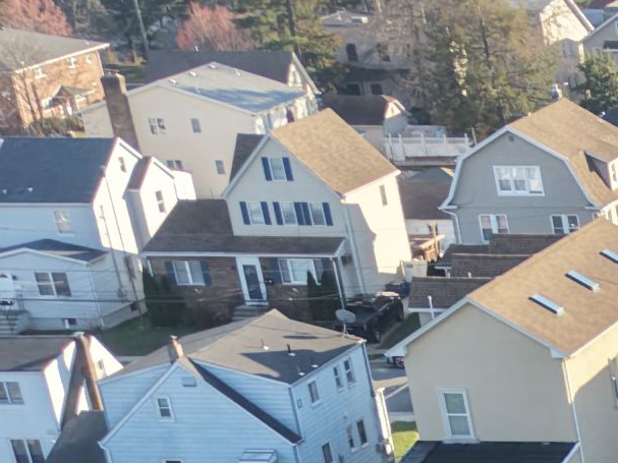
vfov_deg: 8.1
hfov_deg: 10.4
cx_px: 1521
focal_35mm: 162
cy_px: 1299
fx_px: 2892
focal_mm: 8.67
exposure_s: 1/500
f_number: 1.8
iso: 100
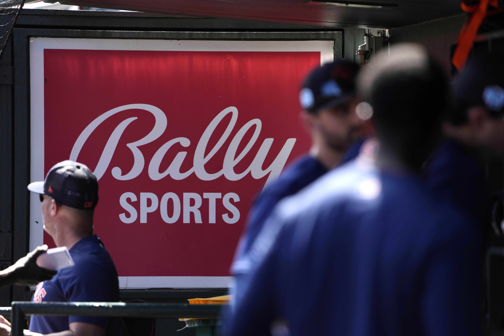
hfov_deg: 4.0
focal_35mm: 512
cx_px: 252
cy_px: 168
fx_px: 7167
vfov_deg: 2.7
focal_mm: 512
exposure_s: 1/1250
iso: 500
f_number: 6.3
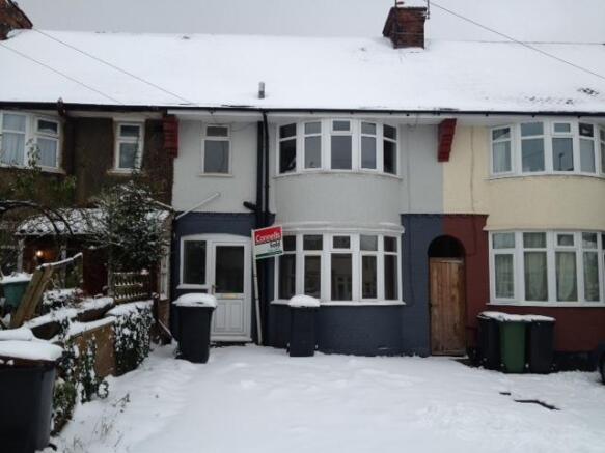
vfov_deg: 40.7
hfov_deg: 52.6
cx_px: 302
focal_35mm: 35
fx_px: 612
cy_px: 226
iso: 50
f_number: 2.4
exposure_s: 1/491
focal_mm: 4.28
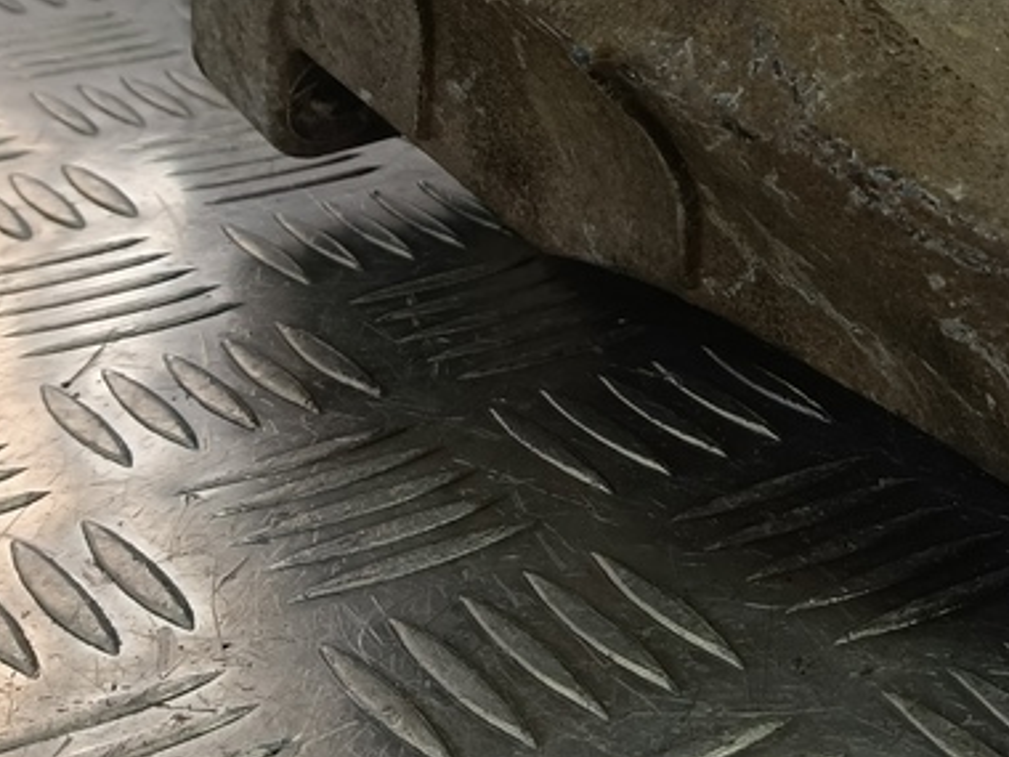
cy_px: 69
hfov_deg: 29.0
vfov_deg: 23.0
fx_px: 1807
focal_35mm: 62
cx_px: 1028
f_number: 1.6
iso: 86
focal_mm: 4.11
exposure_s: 1/100
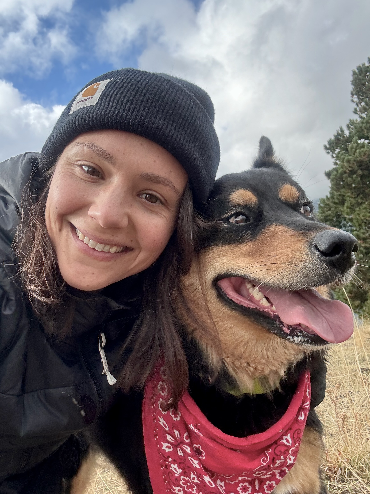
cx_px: 185
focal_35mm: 30
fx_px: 428
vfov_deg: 60.0
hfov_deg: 46.8
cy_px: 247
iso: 25
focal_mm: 2.69
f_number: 1.9
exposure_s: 1/276
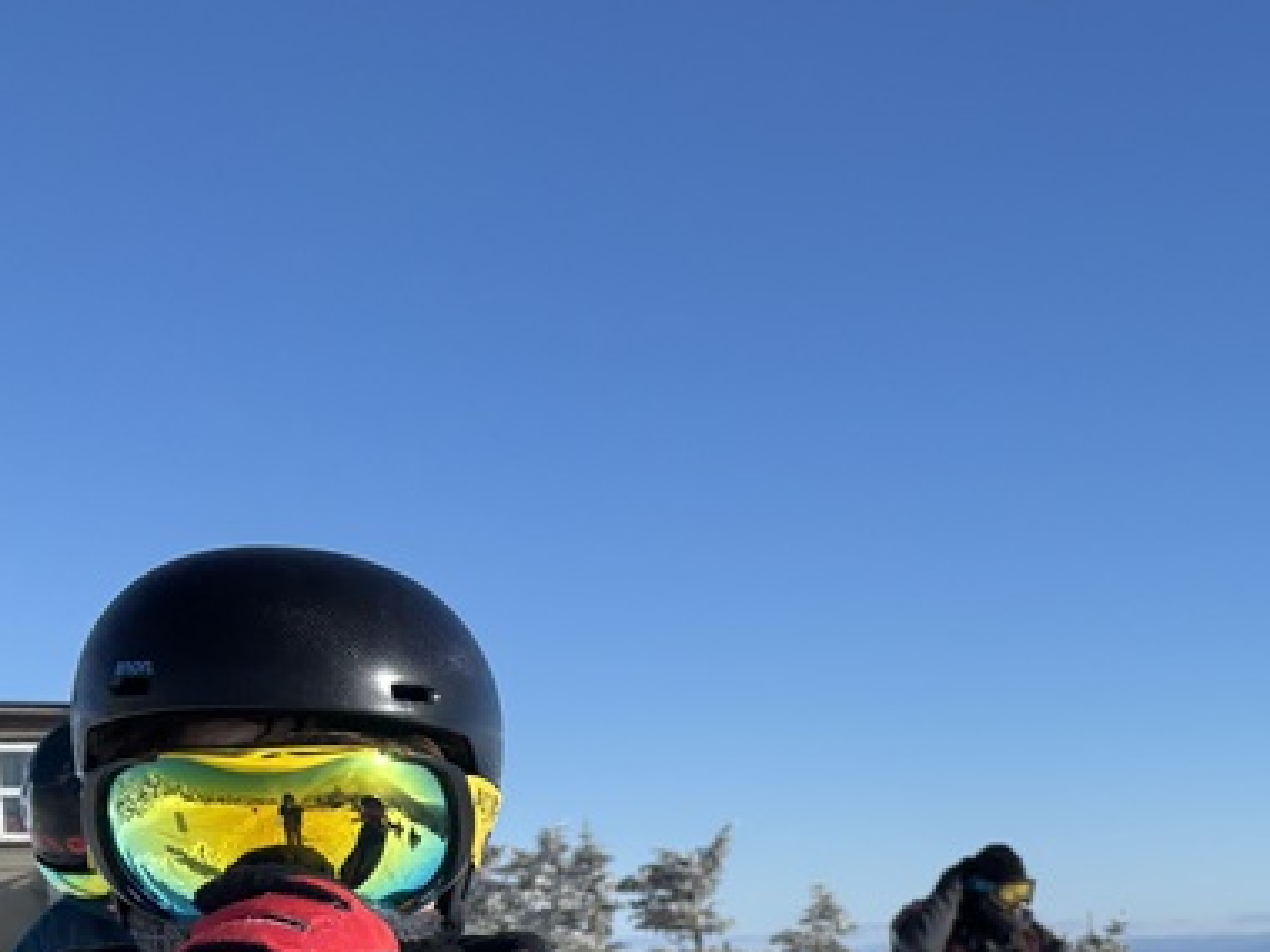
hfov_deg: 24.0
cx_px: 1698
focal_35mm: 70
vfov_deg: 20.2
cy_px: 999
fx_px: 2568
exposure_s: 1/5952
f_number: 1.6
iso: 50
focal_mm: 5.96
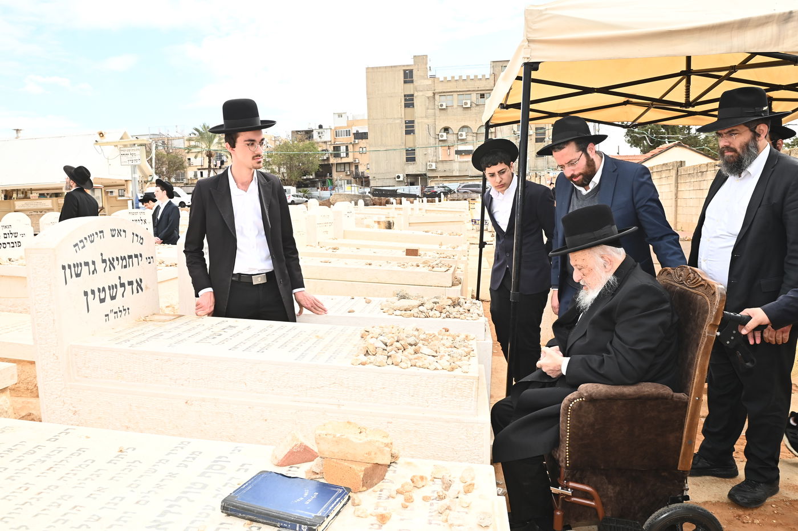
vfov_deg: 53.1
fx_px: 532
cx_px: 399
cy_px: 266
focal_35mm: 24
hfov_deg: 73.8
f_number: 11
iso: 500
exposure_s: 1/200
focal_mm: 24
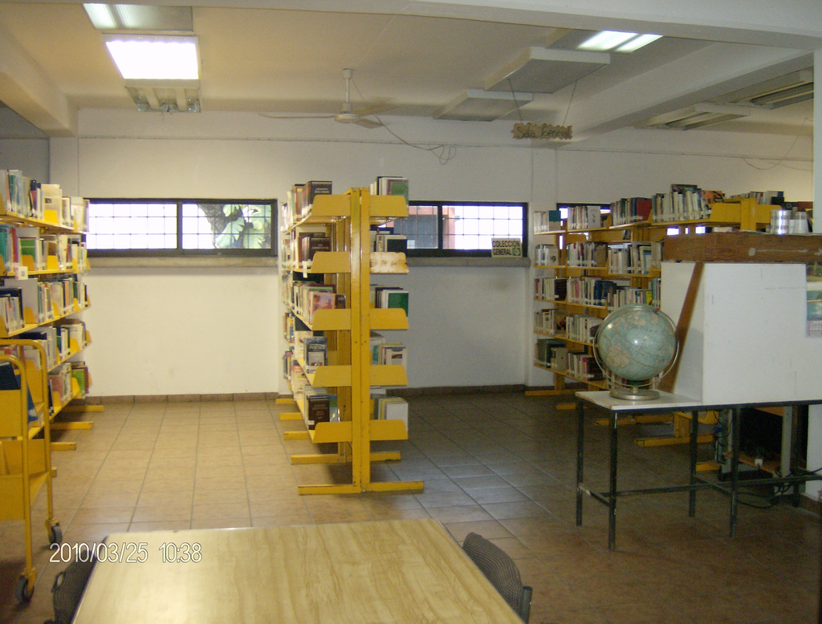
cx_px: 411
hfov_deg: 51.1
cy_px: 312
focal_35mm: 36
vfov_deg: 40.0
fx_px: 859
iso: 200
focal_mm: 6
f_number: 2.8
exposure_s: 1/60
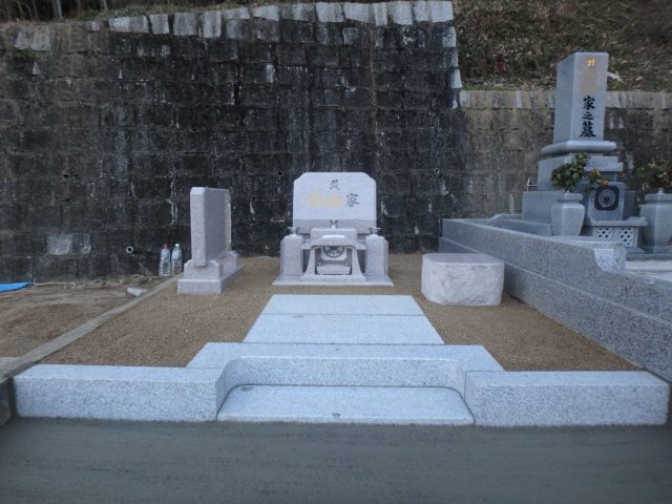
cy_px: 252
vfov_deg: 63.4
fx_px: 408
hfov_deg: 79.0
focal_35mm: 21
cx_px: 336
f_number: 3.5
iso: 160
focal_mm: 3.7
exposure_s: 1/60
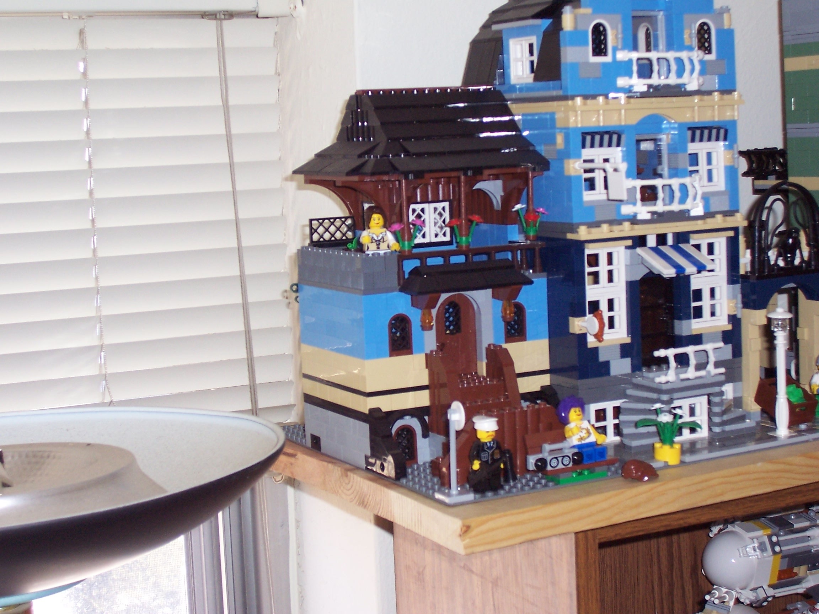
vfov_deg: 22.3
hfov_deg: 29.4
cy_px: 307
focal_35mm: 66
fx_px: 1562
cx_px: 410
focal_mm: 10.8
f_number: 4
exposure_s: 1/90
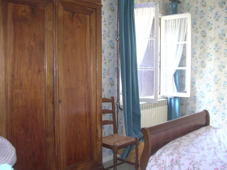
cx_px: 114
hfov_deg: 49.0
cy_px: 85
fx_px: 249
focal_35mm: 38
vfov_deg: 37.7
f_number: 2.8
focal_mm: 5.8
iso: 400
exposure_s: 1/9.9
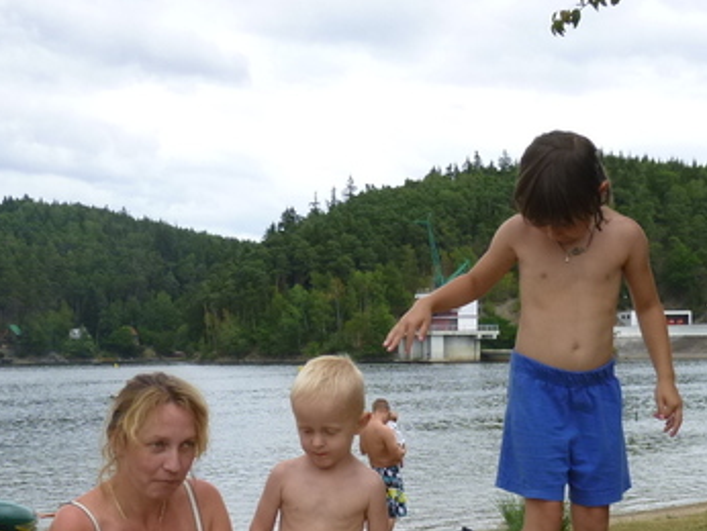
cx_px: 331
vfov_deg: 21.4
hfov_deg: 28.9
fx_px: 1369
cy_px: 494
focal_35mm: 67
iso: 100
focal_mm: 5.2
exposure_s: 1/200
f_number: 3.3
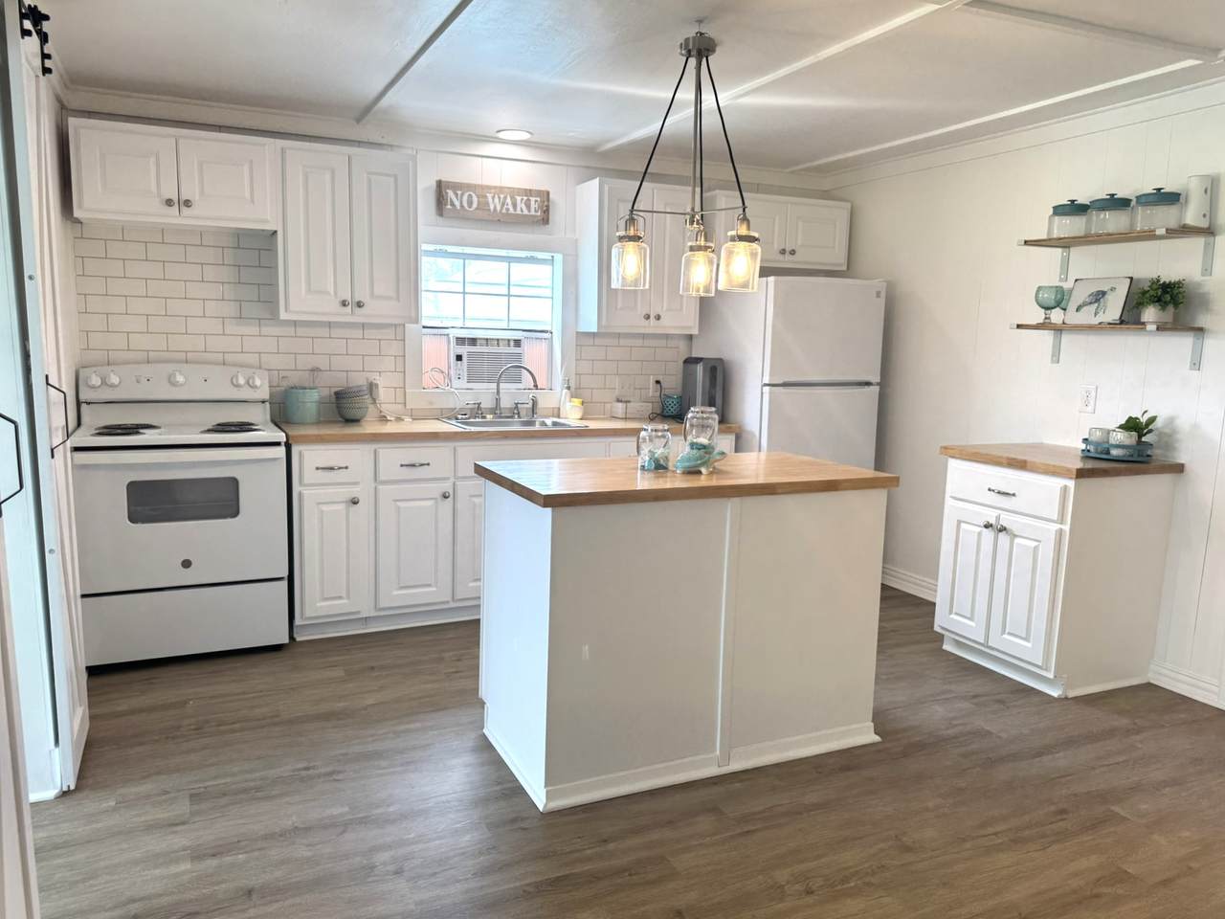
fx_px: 849
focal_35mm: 24
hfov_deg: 71.6
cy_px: 460
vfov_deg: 56.8
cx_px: 612
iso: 80
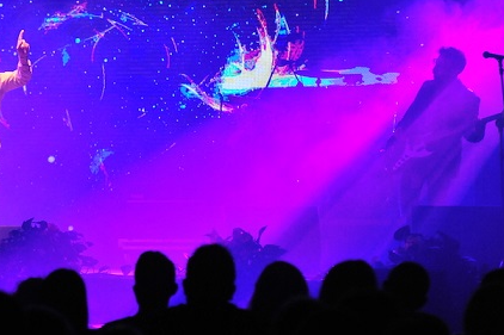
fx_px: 2925
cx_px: 47
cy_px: 53
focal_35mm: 209
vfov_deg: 6.6
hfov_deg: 9.8
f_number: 2.8
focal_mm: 105
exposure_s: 1/400
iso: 2500
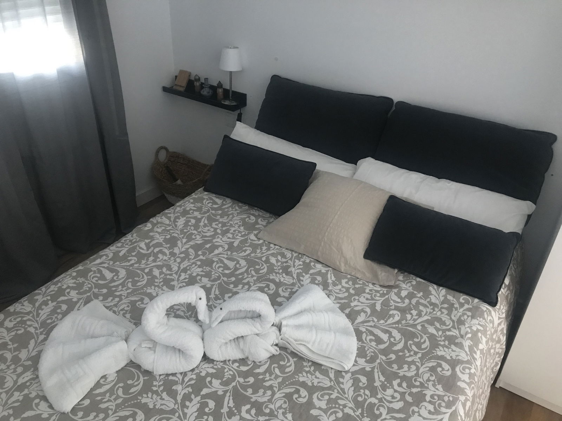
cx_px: 281
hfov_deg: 63.4
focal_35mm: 28
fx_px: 455
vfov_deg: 49.7
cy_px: 210
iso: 100
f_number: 1.8
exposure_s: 1/13
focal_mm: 3.99
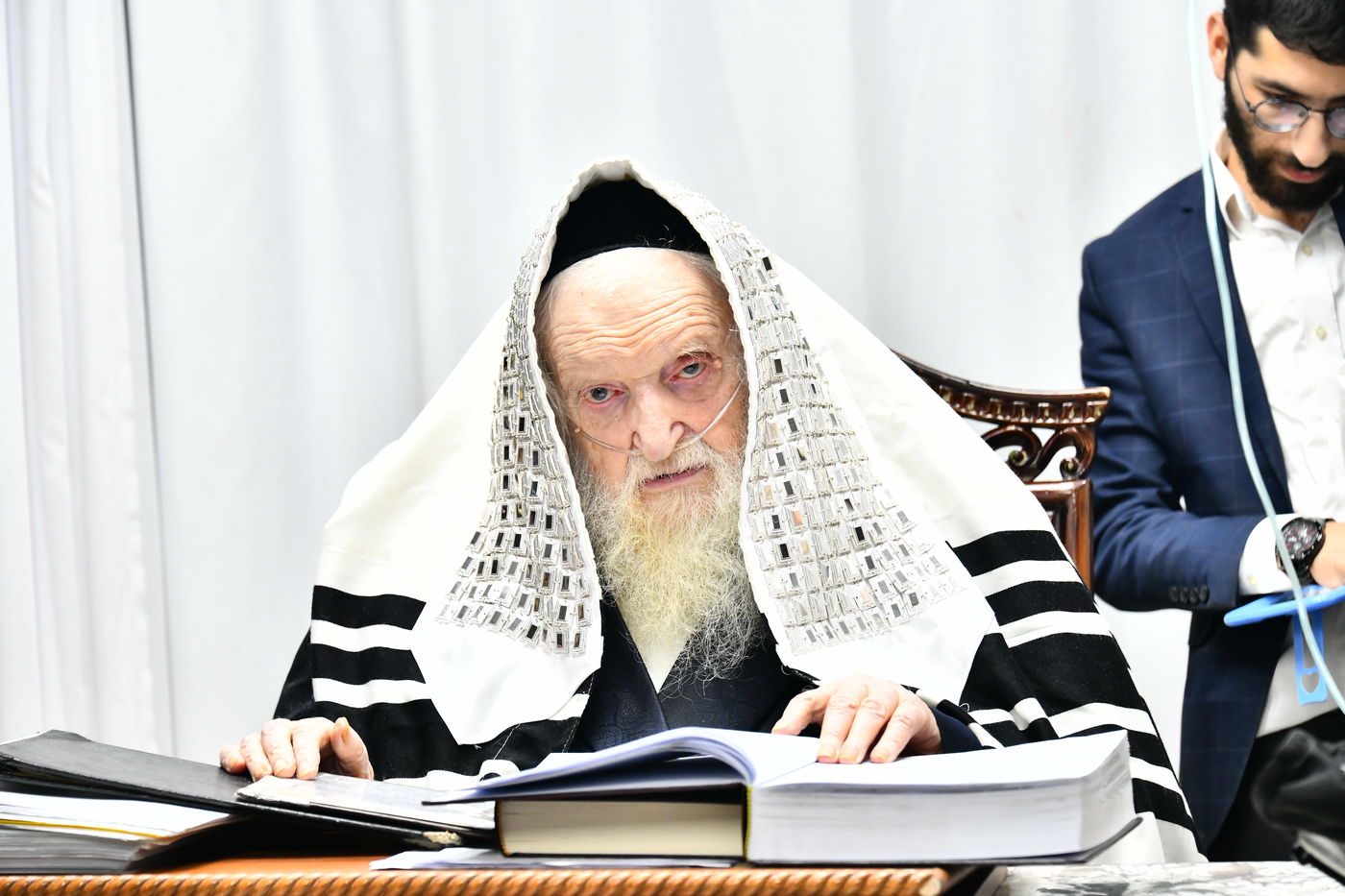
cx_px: 672
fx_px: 4184
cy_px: 448
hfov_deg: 18.3
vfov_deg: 12.2
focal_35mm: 112
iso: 2000
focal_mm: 112
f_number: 5.6
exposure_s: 1/160
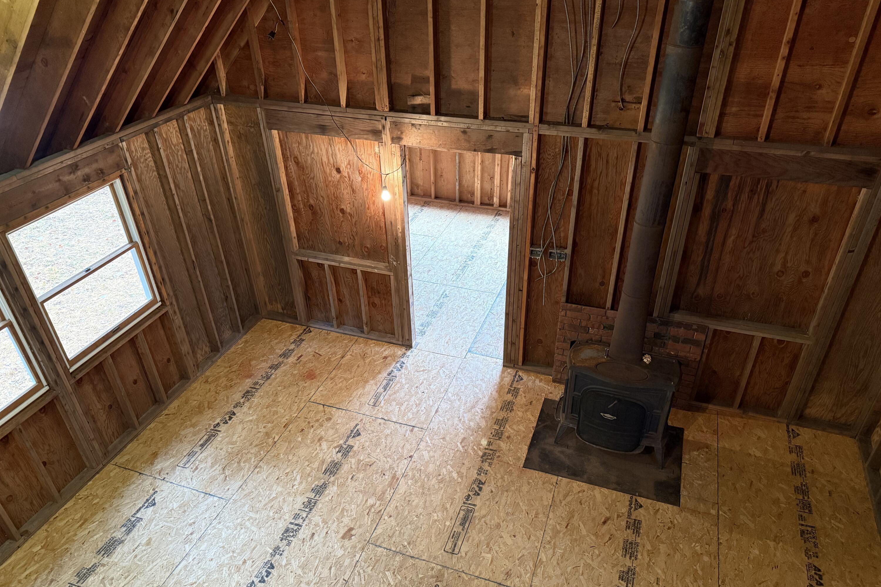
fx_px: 612
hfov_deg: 71.5
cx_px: 441
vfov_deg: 51.2
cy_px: 318
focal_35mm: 25
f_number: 1.78
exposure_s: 1/60
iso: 640
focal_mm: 6.76
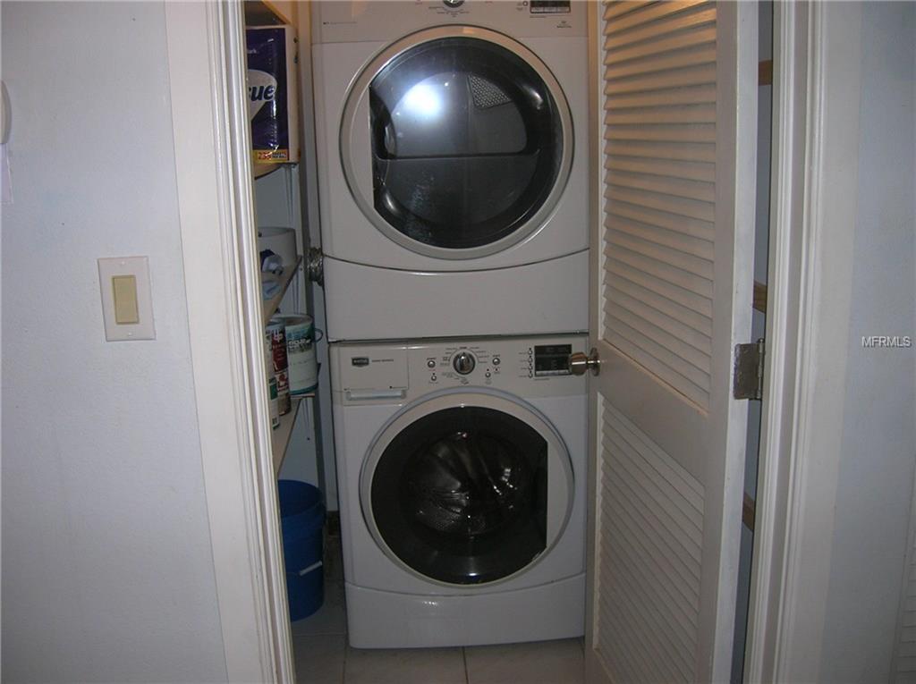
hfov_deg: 54.0
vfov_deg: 41.7
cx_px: 458
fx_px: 898
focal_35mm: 34
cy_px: 342
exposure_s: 1/60.1
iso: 50
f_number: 2.9
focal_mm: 5.7
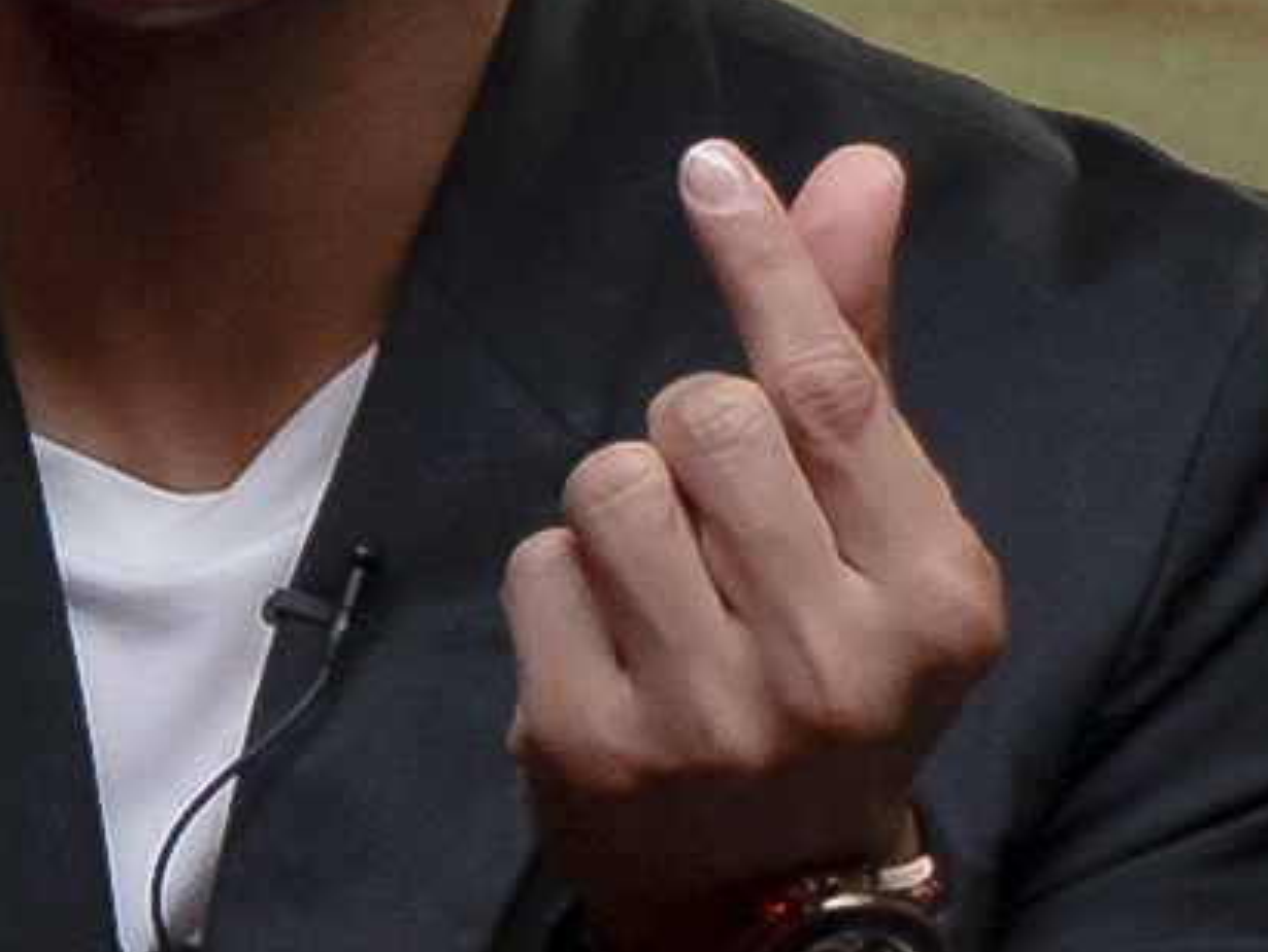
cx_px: -201
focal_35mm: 292
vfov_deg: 5.1
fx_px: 10702
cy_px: 940
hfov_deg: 6.7
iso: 1600
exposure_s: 1/125
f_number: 4.5
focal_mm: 30
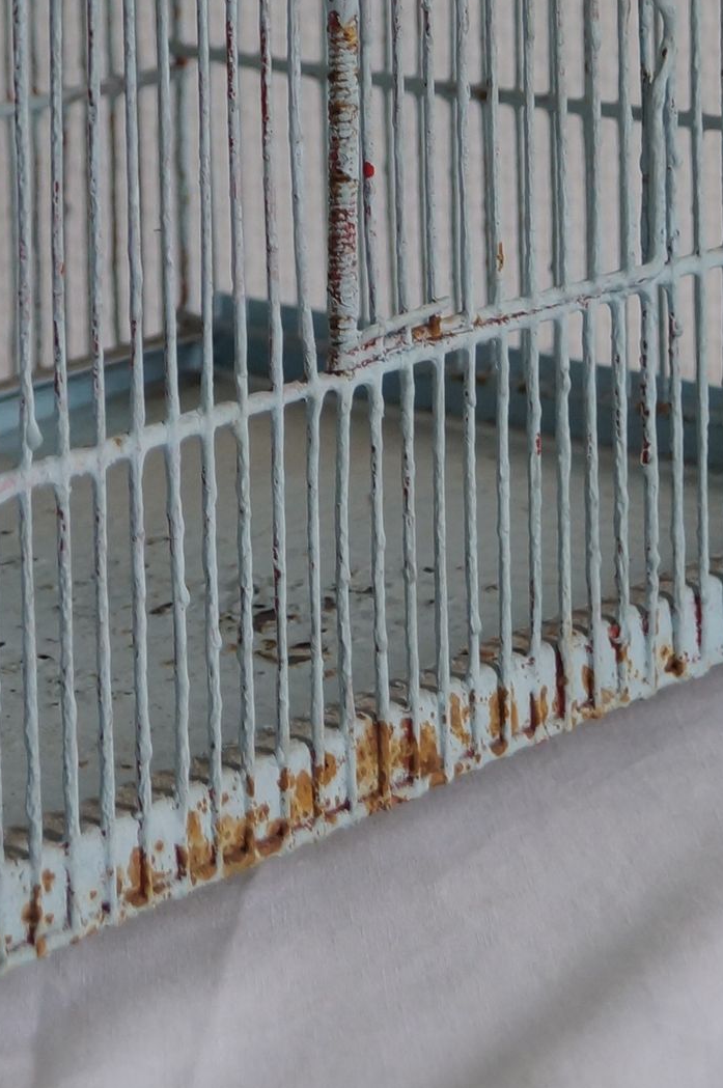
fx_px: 4287
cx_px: 0
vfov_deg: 14.1
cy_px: -170
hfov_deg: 9.6
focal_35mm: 142
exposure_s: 1/60
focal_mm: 30
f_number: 4.5
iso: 400
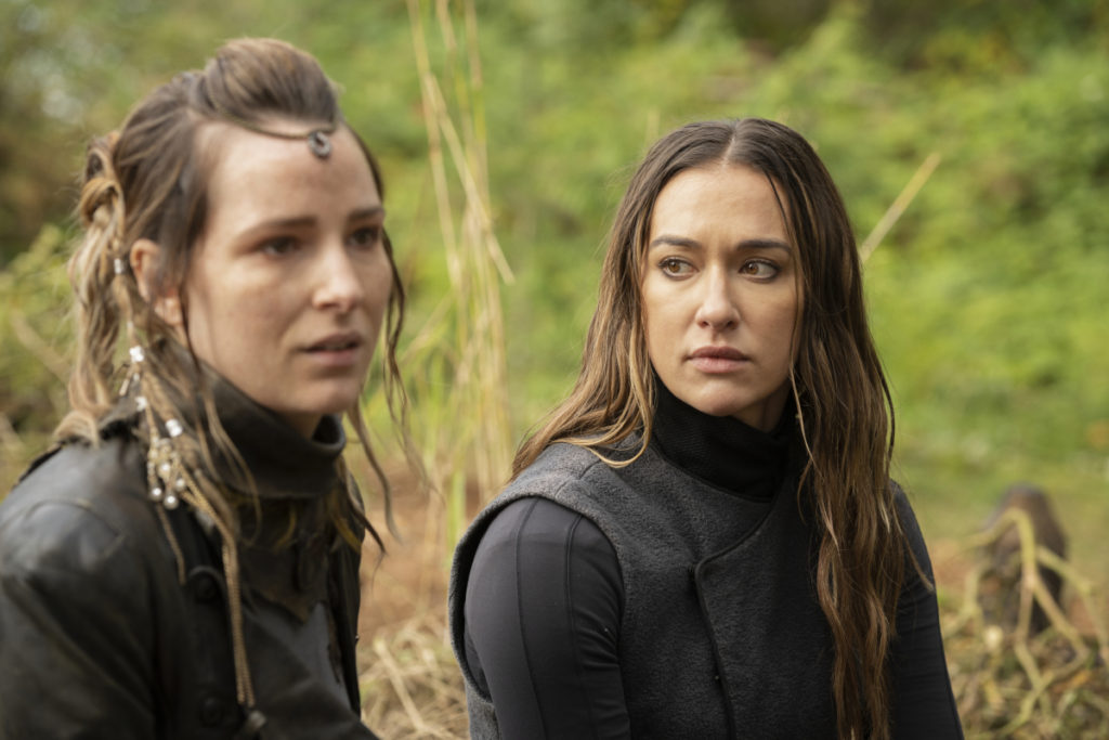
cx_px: 554
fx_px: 3574
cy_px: 370
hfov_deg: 17.6
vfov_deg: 11.8
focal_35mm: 116
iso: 200
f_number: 5.6
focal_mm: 116
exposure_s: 1/200
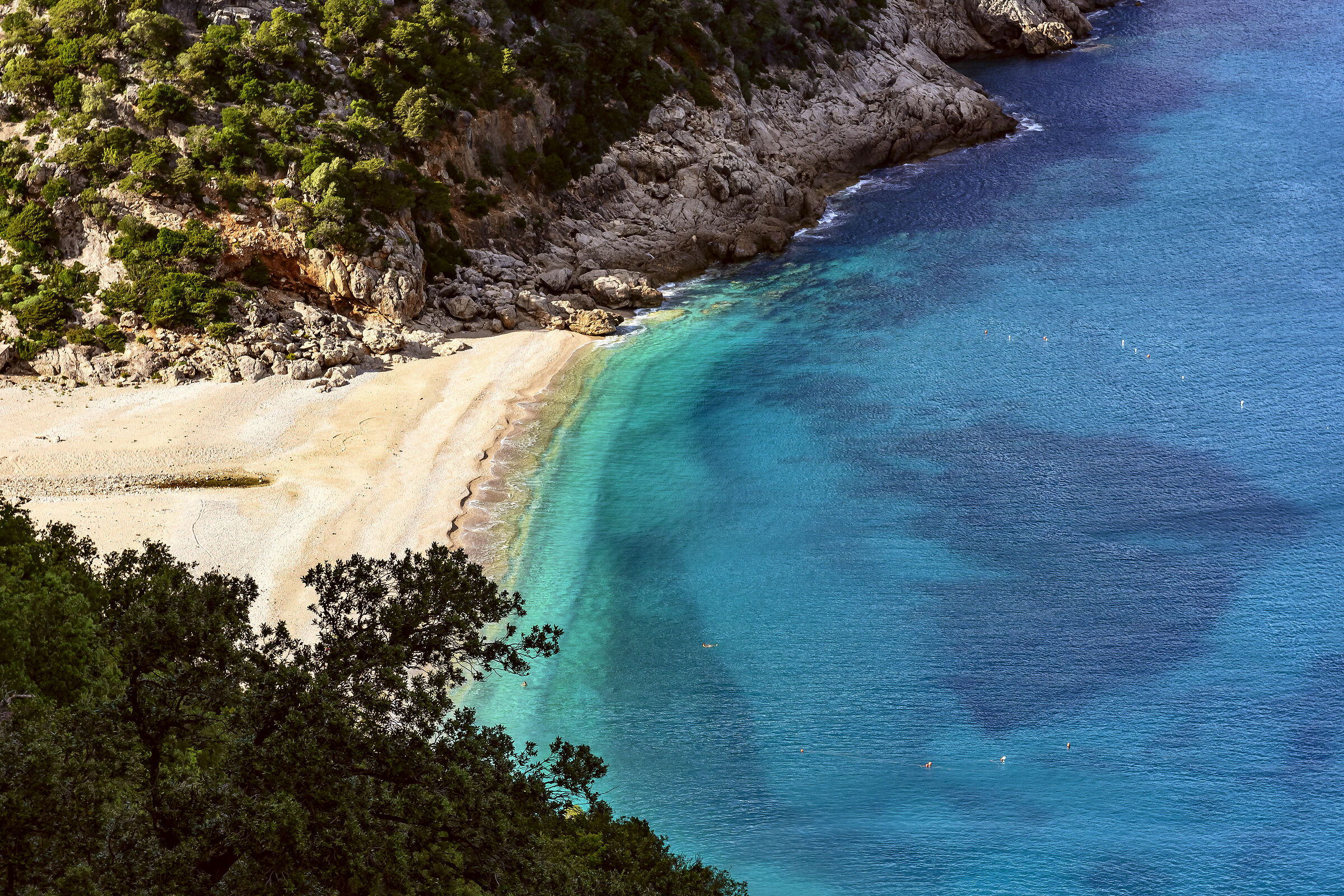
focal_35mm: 105
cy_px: 448
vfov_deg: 13.0
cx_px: 672
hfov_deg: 19.5
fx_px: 3920
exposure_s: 1/200
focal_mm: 70
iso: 200
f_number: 7.1
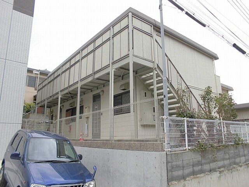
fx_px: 187
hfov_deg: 67.3
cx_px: 124
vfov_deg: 53.1
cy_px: 94
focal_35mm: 26
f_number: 3.5
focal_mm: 4.6
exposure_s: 1/160
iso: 100
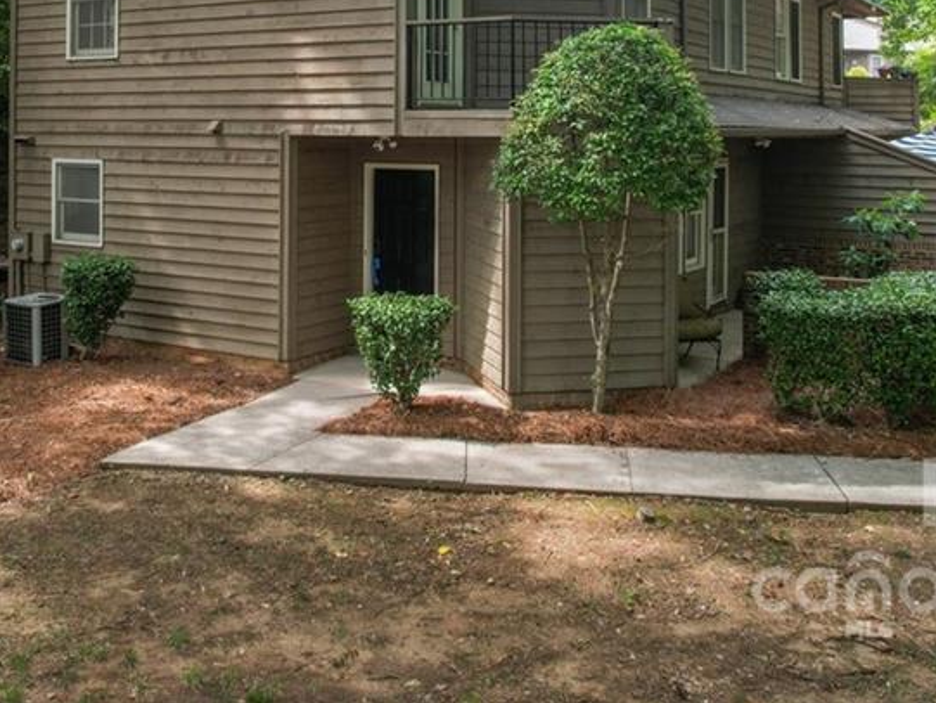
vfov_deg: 34.6
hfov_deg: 46.6
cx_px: 384
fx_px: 1082
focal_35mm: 40
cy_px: 119
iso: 110
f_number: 2.8
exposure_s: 1/160
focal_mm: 8.38
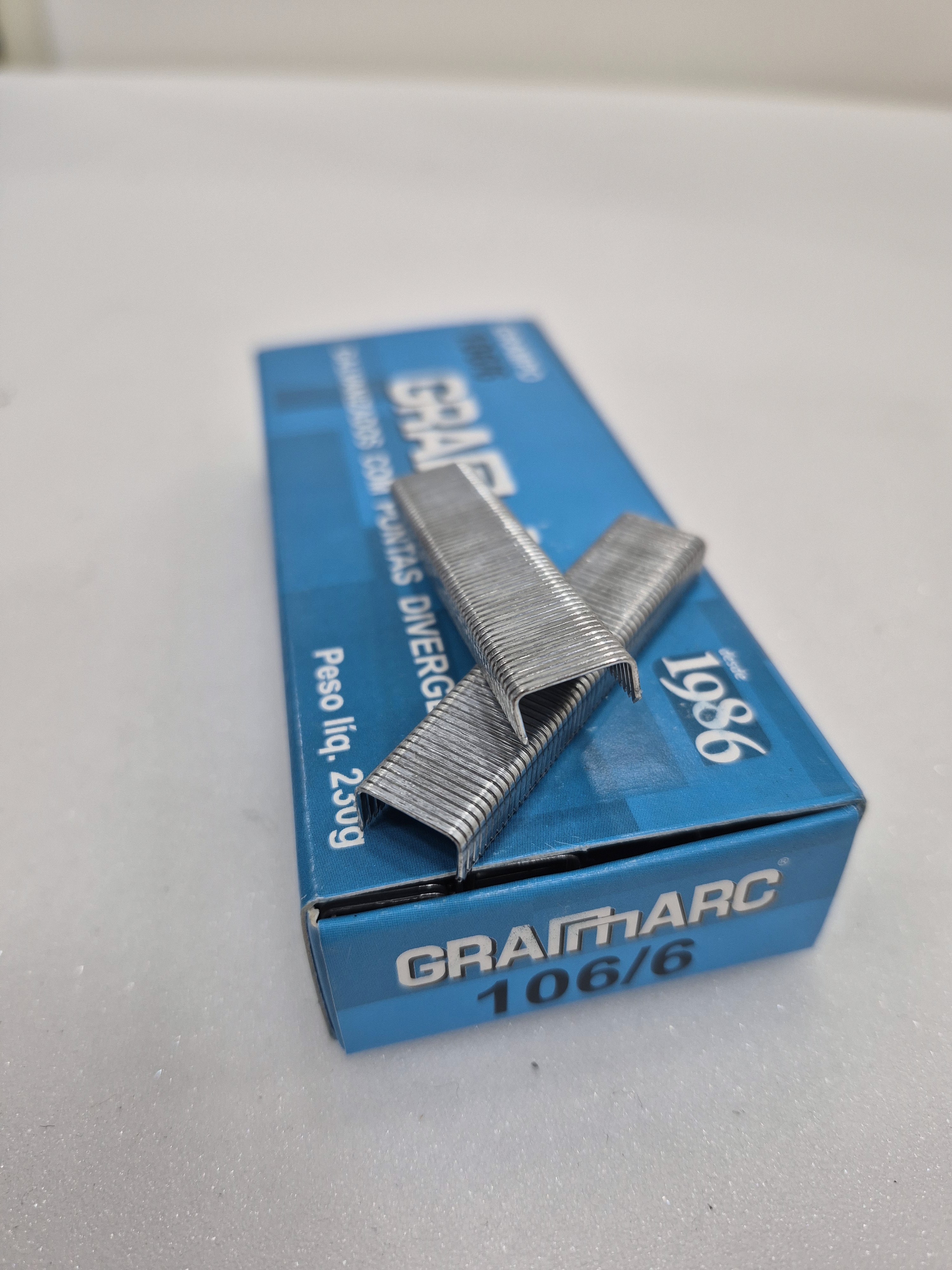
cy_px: 635
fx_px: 843
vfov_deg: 73.9
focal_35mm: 23
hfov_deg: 58.9
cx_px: 476
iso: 160
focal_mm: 5.4
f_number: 1.8
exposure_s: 1/120
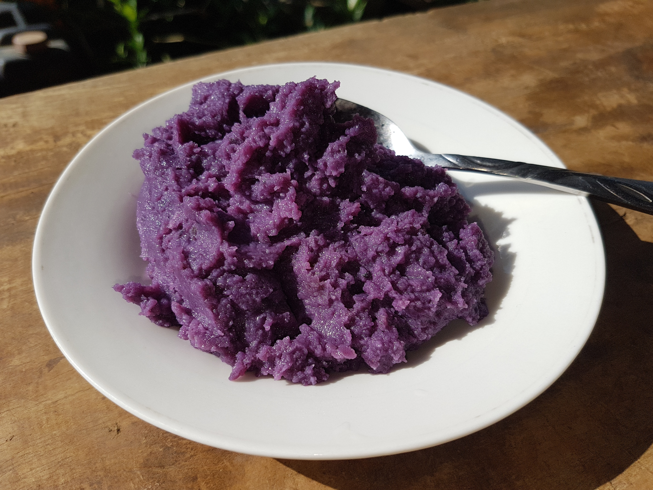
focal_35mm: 26
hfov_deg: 67.3
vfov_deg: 53.1
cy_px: 245
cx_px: 326
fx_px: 490
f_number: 1.7
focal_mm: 4.2
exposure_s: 1/2448
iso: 40
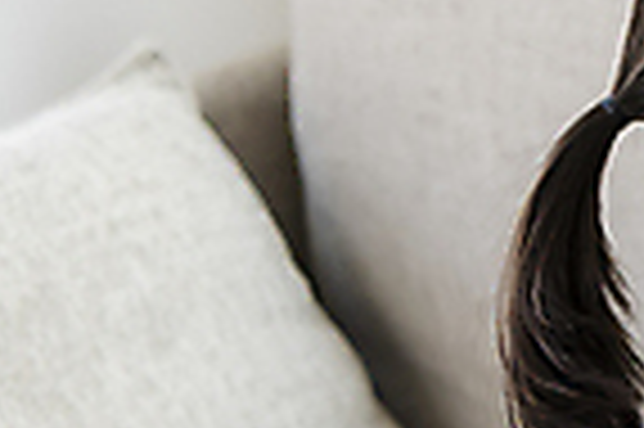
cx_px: 1261
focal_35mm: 143
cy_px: 221
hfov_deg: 12.7
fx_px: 2555
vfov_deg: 9.6
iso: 250
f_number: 2.8
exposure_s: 1/160
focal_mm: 34
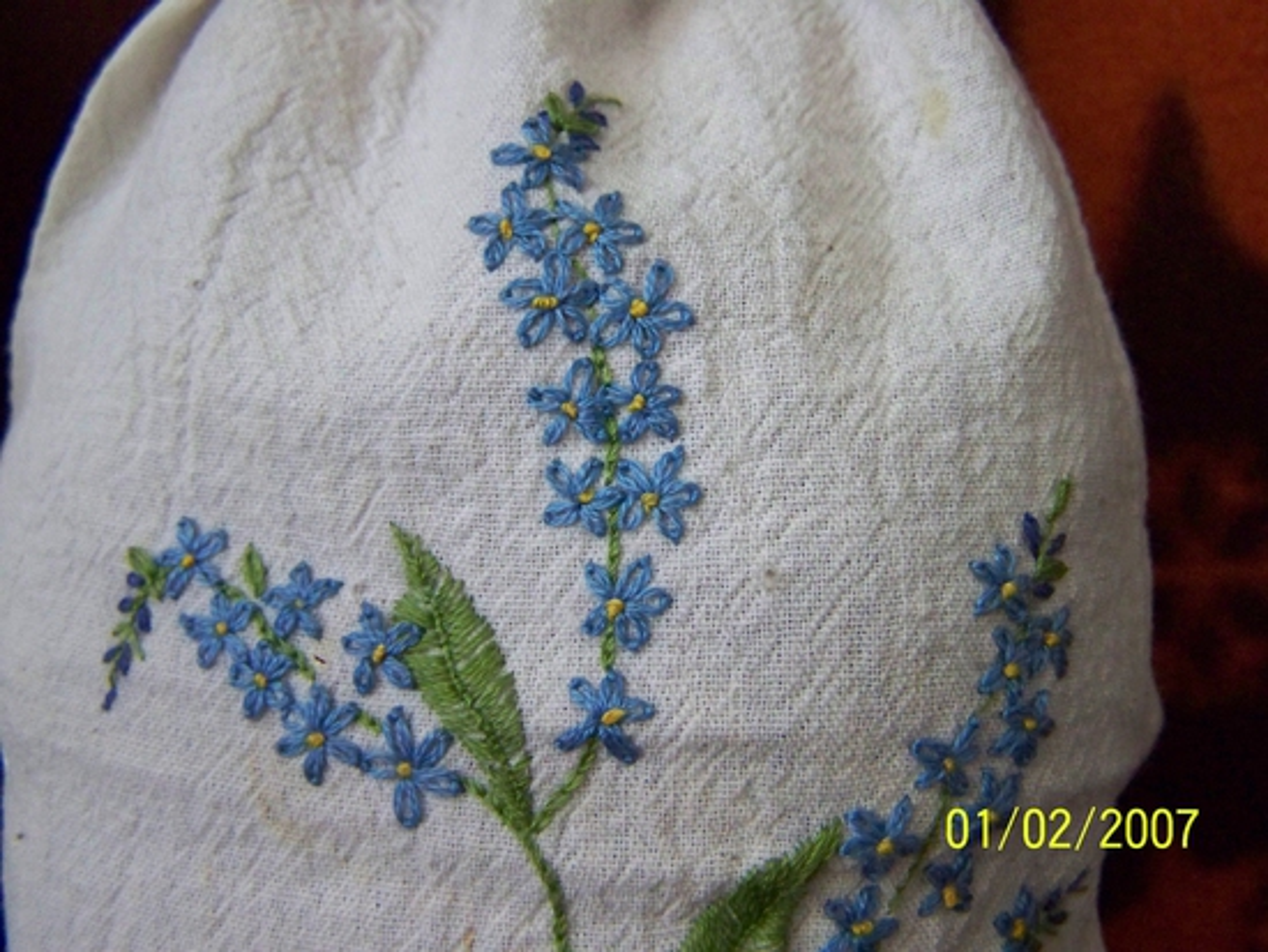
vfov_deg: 37.7
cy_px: 476
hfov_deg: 49.0
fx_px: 1393
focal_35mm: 38
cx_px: 634
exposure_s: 1/50
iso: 400
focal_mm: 6.3
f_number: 2.8
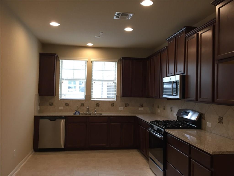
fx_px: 196
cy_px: 88
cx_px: 117
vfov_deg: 48.2
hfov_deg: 61.7
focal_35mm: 29
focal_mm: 4.15
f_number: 2.2
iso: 40
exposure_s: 1/30
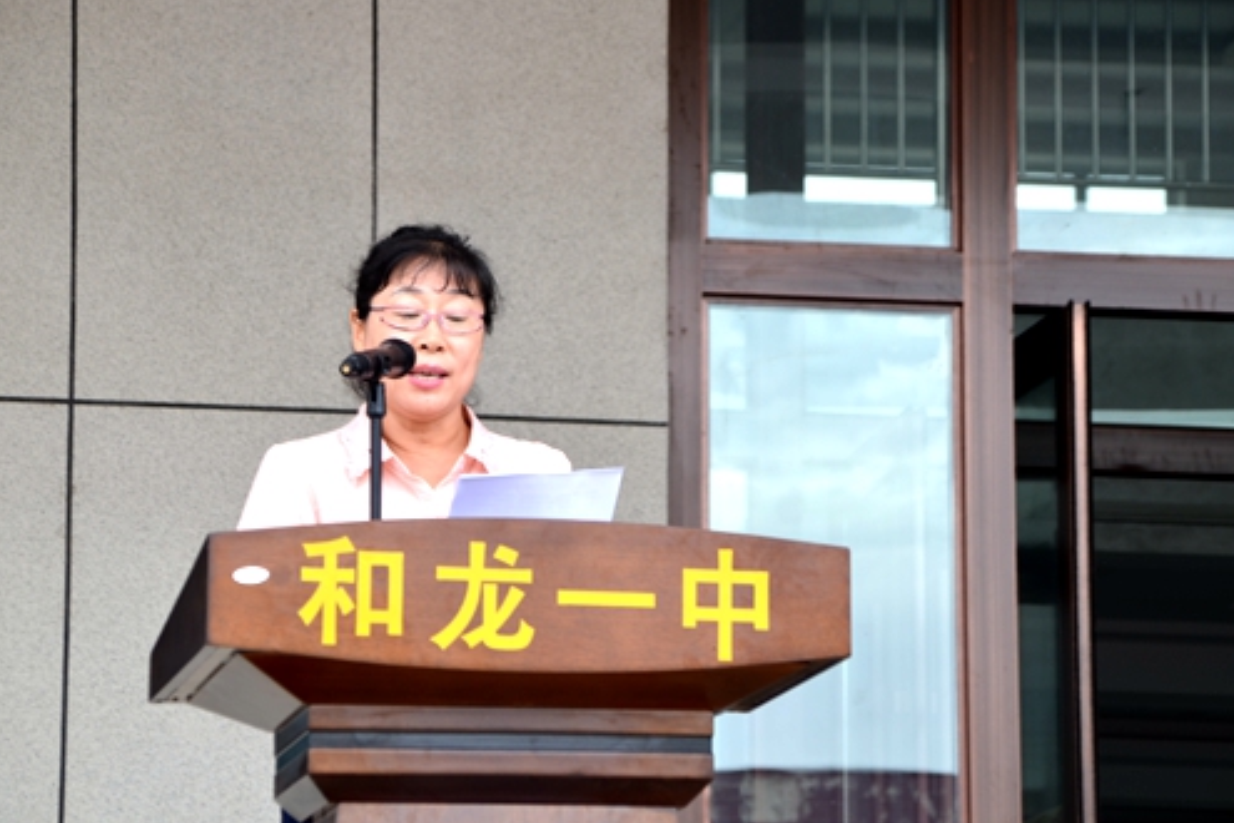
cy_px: 420
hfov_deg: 12.3
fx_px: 5724
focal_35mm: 167
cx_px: 628
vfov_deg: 8.2
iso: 100
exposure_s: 1/30
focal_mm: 92
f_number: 5.6
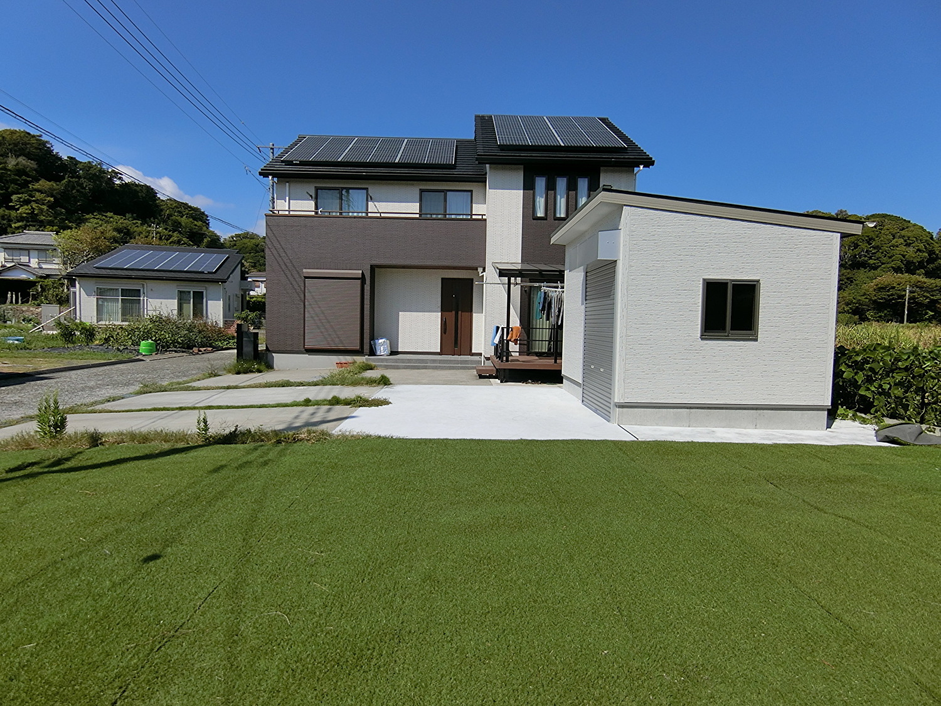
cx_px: 470
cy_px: 353
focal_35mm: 19
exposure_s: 1/400
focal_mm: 4.06
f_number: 6.9
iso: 80
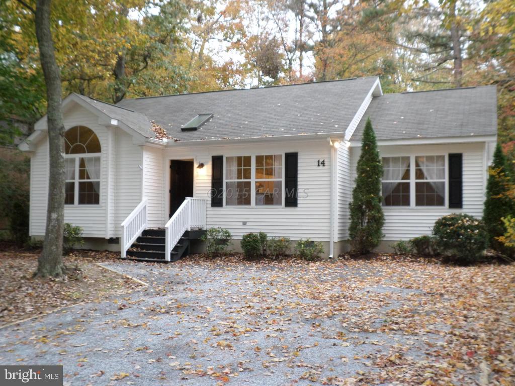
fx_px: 536
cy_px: 193
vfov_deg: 39.7
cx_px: 258
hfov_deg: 51.4
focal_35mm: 36
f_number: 3
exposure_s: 1/45
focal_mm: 6.5
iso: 160
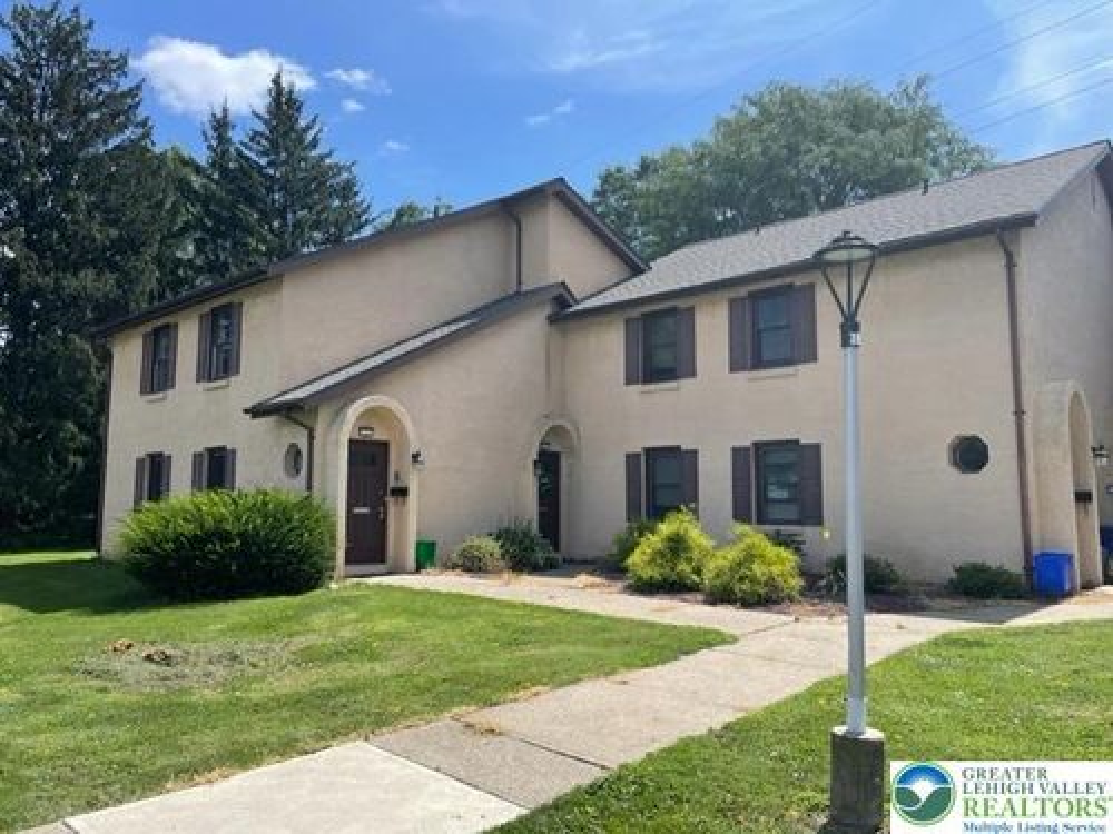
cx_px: 556
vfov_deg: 53.1
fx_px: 836
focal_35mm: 26
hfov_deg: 67.3
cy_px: 417
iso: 32
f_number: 1.6
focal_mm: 4.2
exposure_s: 1/2506
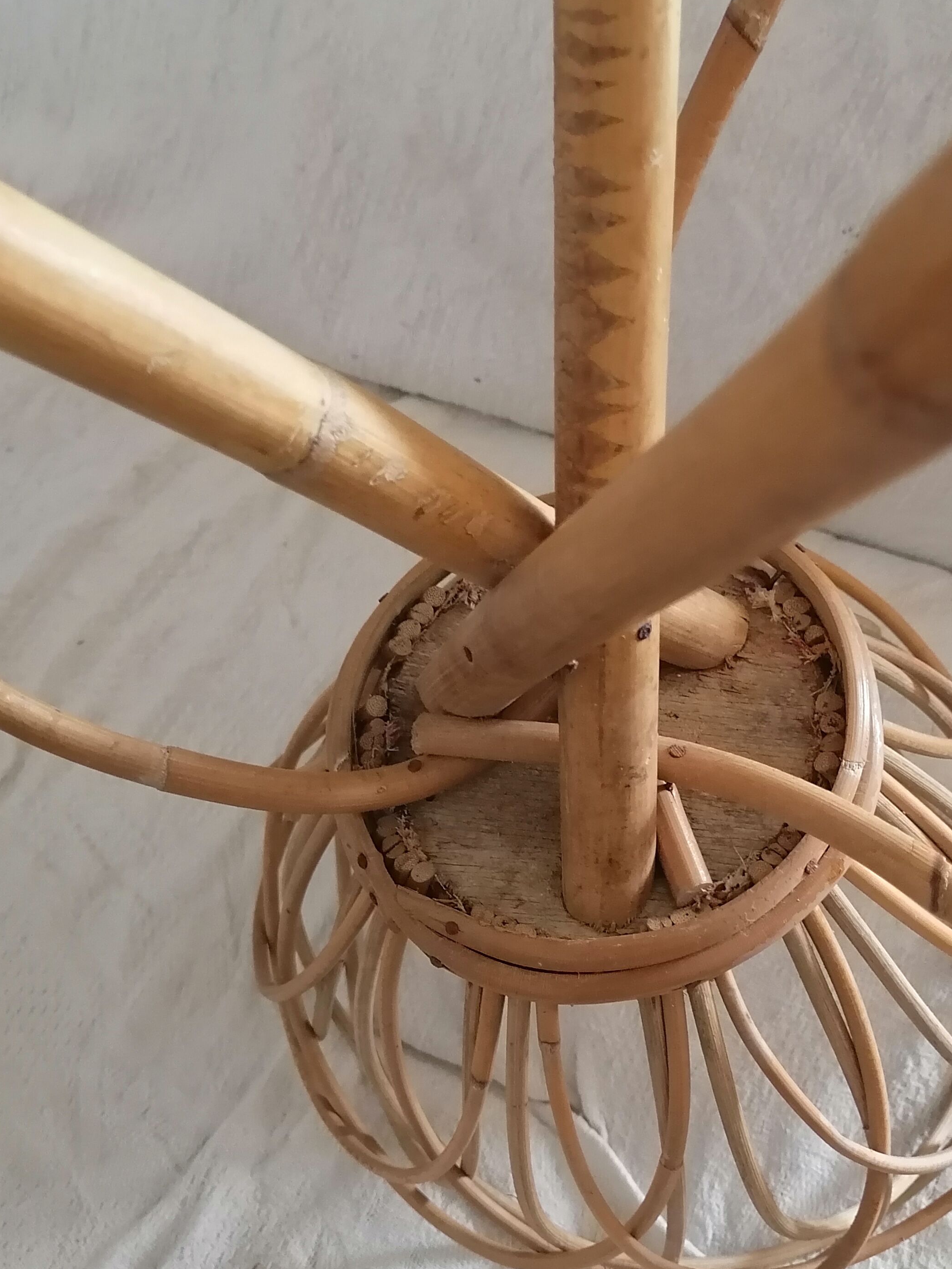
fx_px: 1430
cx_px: 524
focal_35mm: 39
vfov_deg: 47.1
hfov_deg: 36.8
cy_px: 847
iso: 400
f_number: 1.8
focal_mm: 5.3
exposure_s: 1/33.3
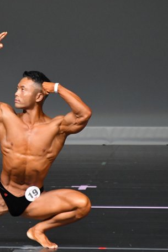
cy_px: 128
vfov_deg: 2.7
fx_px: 5355
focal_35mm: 765
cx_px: -7
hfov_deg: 1.8
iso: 4000
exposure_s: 1/400
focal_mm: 300
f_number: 5.6
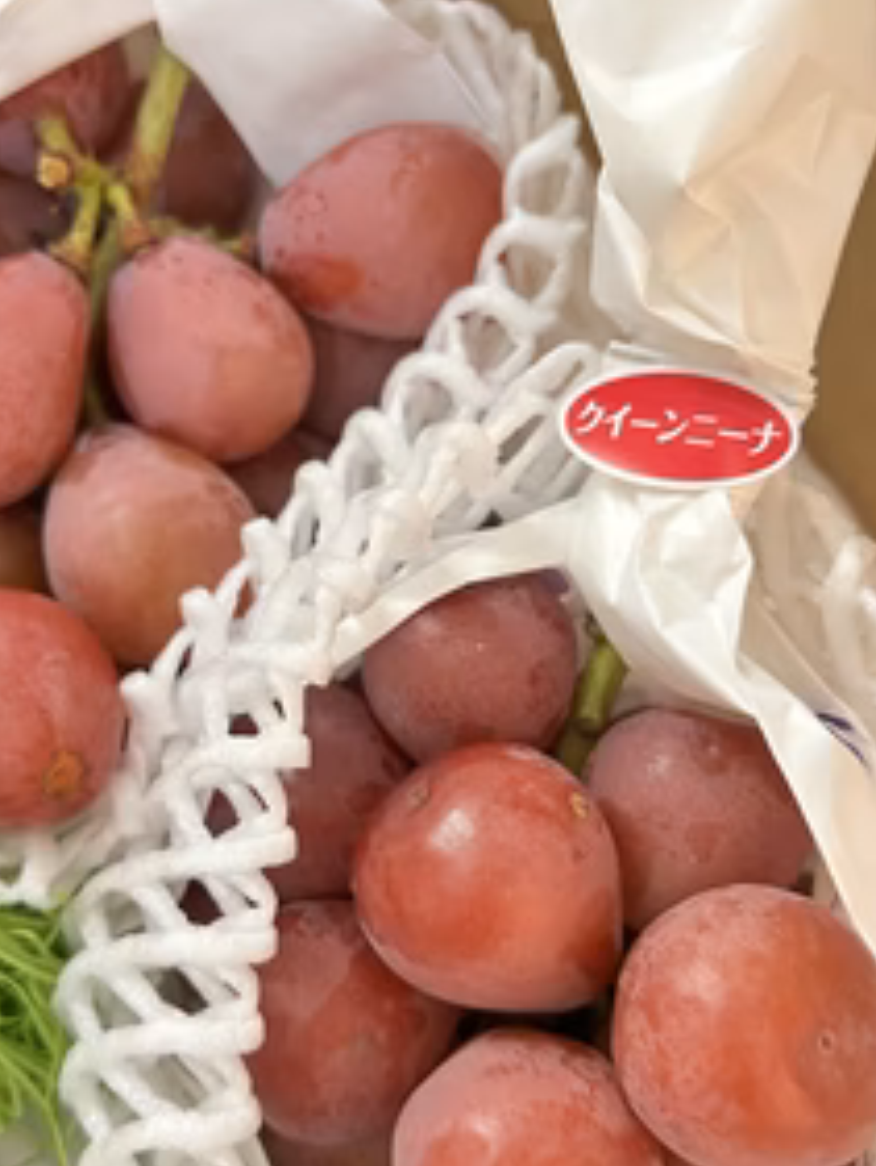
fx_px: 1247
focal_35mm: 37
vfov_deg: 50.1
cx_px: 324
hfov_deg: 38.4
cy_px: 618
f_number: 1.5
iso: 640
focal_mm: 5.7
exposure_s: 1/32
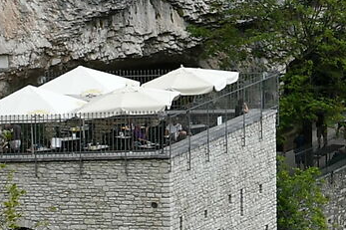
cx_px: 292
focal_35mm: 332
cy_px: -274
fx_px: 3189
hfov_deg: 6.2
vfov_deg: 4.1
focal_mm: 32
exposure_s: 1/160
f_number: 5.6
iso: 100
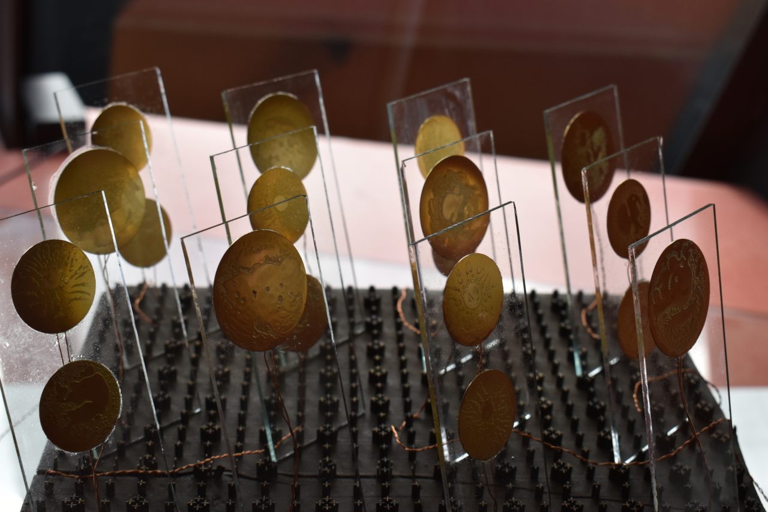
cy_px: 256
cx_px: 384
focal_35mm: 57
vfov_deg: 23.8
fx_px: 1216
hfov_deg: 35.1
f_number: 8
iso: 400
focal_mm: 38
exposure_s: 1/250
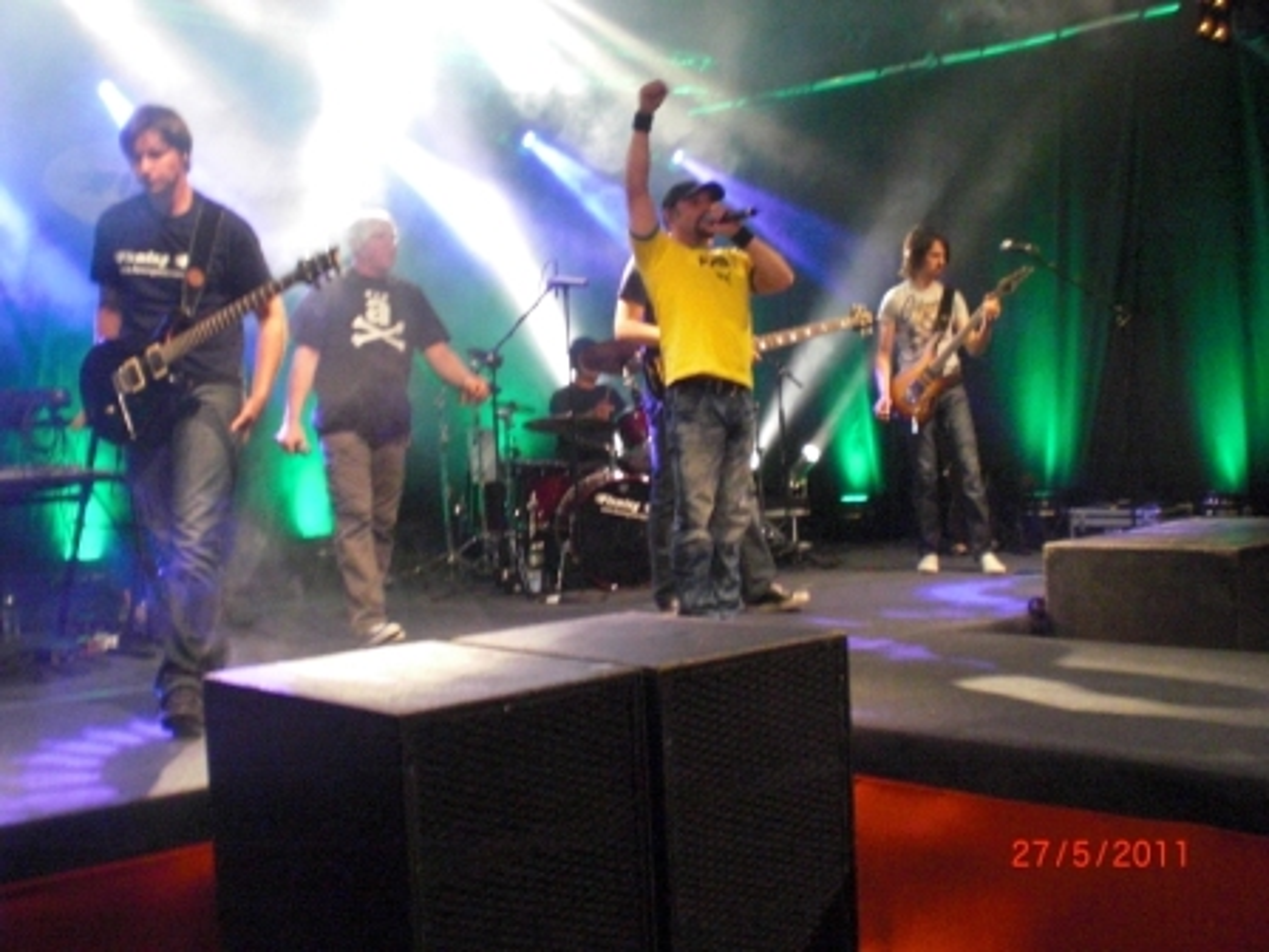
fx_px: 1393
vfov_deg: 37.7
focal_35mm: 38
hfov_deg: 49.0
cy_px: 476
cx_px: 634
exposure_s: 1/30
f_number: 3.1
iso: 800
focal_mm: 6.3
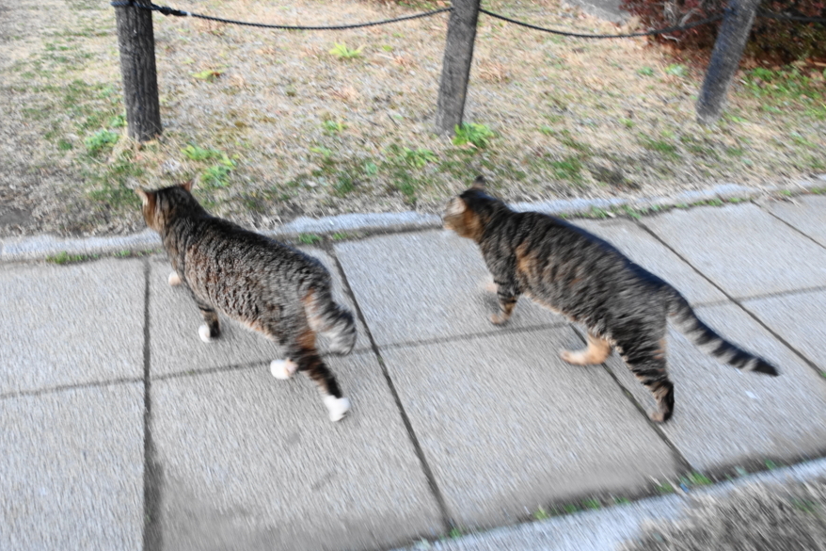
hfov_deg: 65.3
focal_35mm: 28
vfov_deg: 46.4
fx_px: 642
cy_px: 283
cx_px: 363
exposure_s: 1/30
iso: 125
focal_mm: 8.8
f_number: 2.5
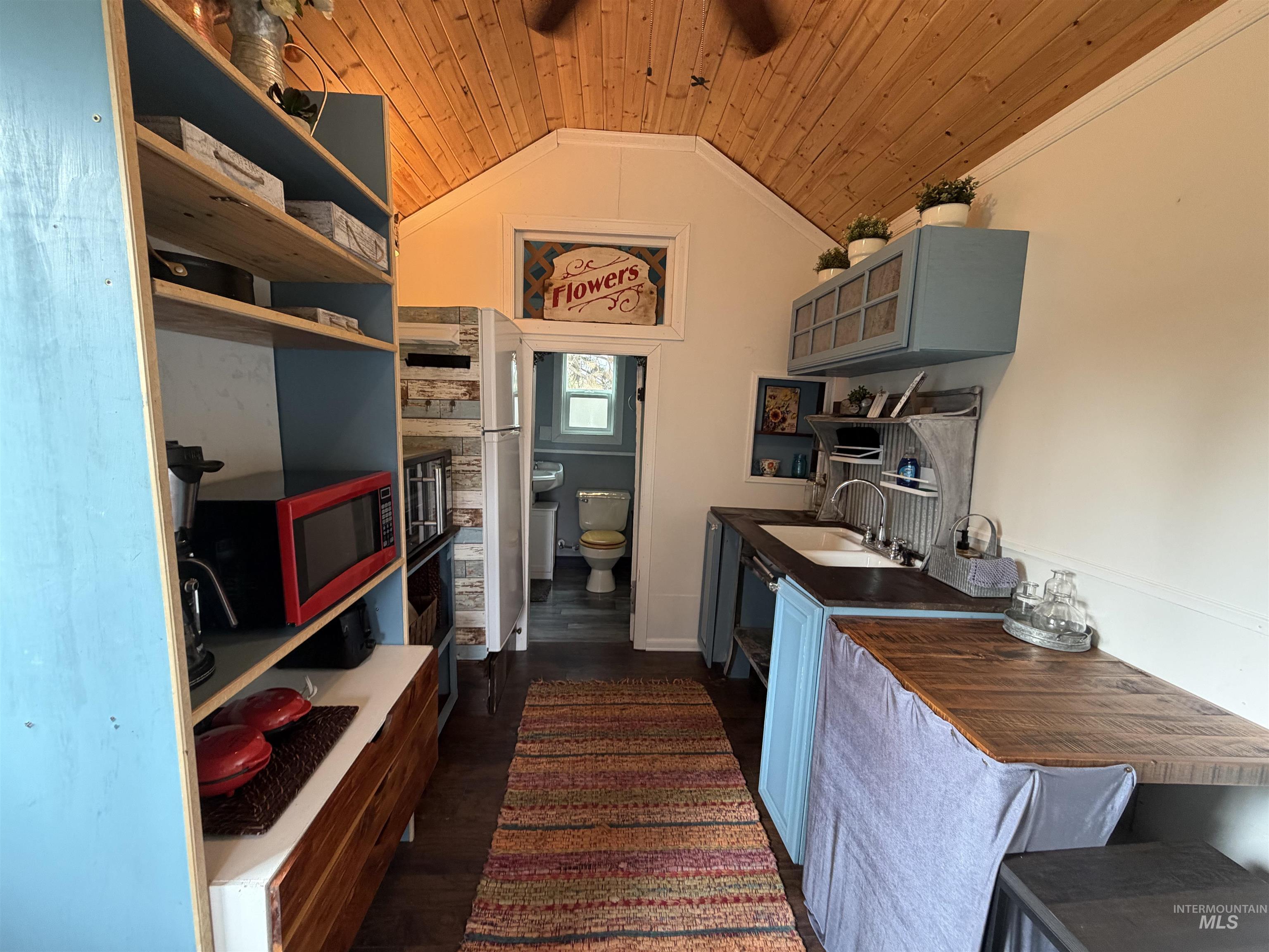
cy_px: 476
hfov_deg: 102.1
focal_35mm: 14
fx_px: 513
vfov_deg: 85.7
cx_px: 634
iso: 200
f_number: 2.2
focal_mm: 2.22
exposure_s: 1/60
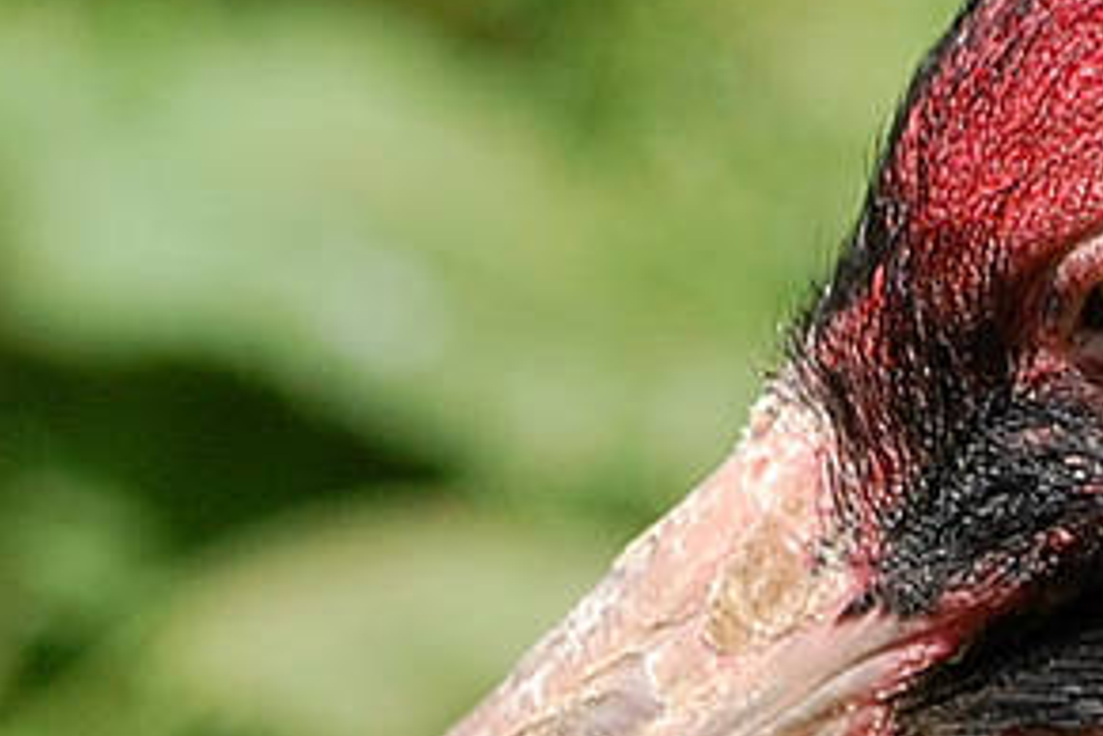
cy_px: 1115
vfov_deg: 1.8
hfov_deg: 2.6
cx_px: 1444
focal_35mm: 783
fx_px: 23981
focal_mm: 95
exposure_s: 1/500
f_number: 5.6
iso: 320
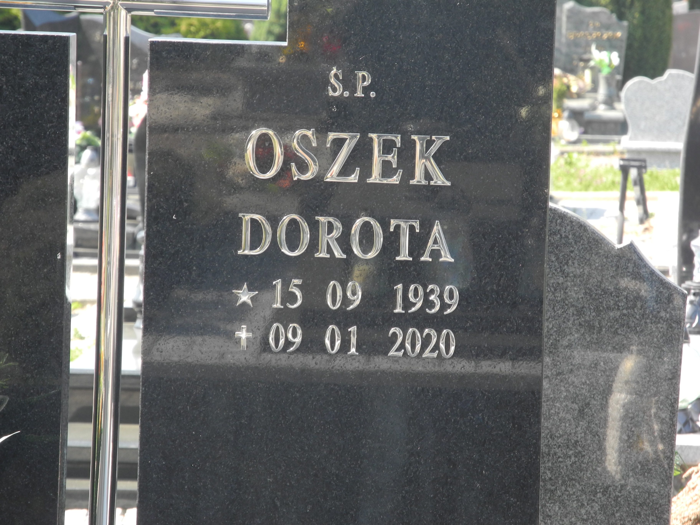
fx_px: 4044
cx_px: 350
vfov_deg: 7.4
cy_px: 262
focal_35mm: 200
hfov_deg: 9.9
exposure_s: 1/60
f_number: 5.6
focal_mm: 42.6
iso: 100
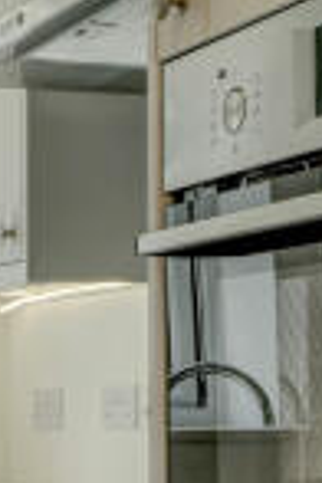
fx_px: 1677
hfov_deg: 10.2
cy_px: 406
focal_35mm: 125
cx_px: -315
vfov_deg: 16.2
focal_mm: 18
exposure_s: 1/5
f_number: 13
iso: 31
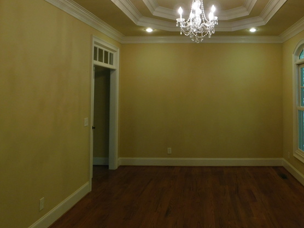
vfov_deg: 43.6
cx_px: 203
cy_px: 77
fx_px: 281
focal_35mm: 32
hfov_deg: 55.6
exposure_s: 1/30
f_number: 3
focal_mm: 4
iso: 140
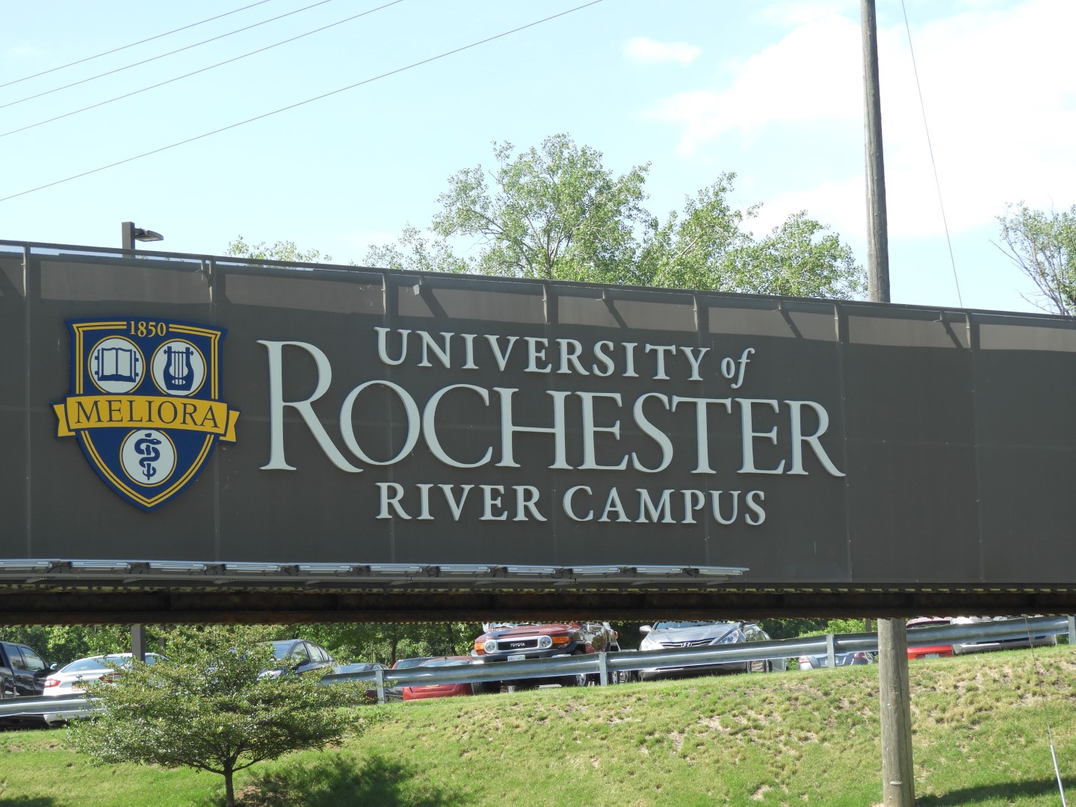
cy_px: 404
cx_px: 538
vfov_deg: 17.4
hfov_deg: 23.0
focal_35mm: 85
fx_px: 2642
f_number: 4.5
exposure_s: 1/250
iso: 100
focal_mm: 15.2
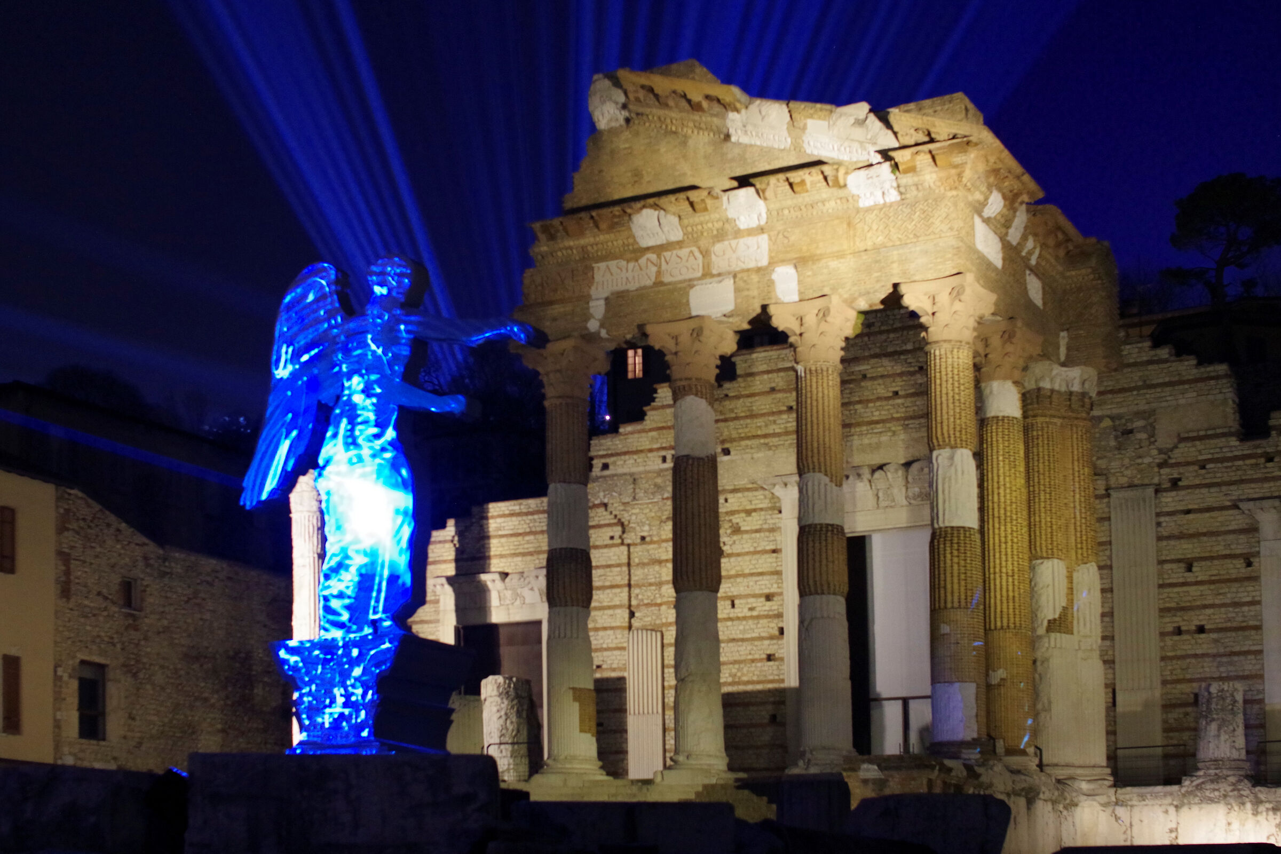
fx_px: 1601
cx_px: 640
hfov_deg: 43.6
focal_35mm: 45
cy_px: 427
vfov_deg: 29.9
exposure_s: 1/8
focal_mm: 30
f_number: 3.5
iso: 3200
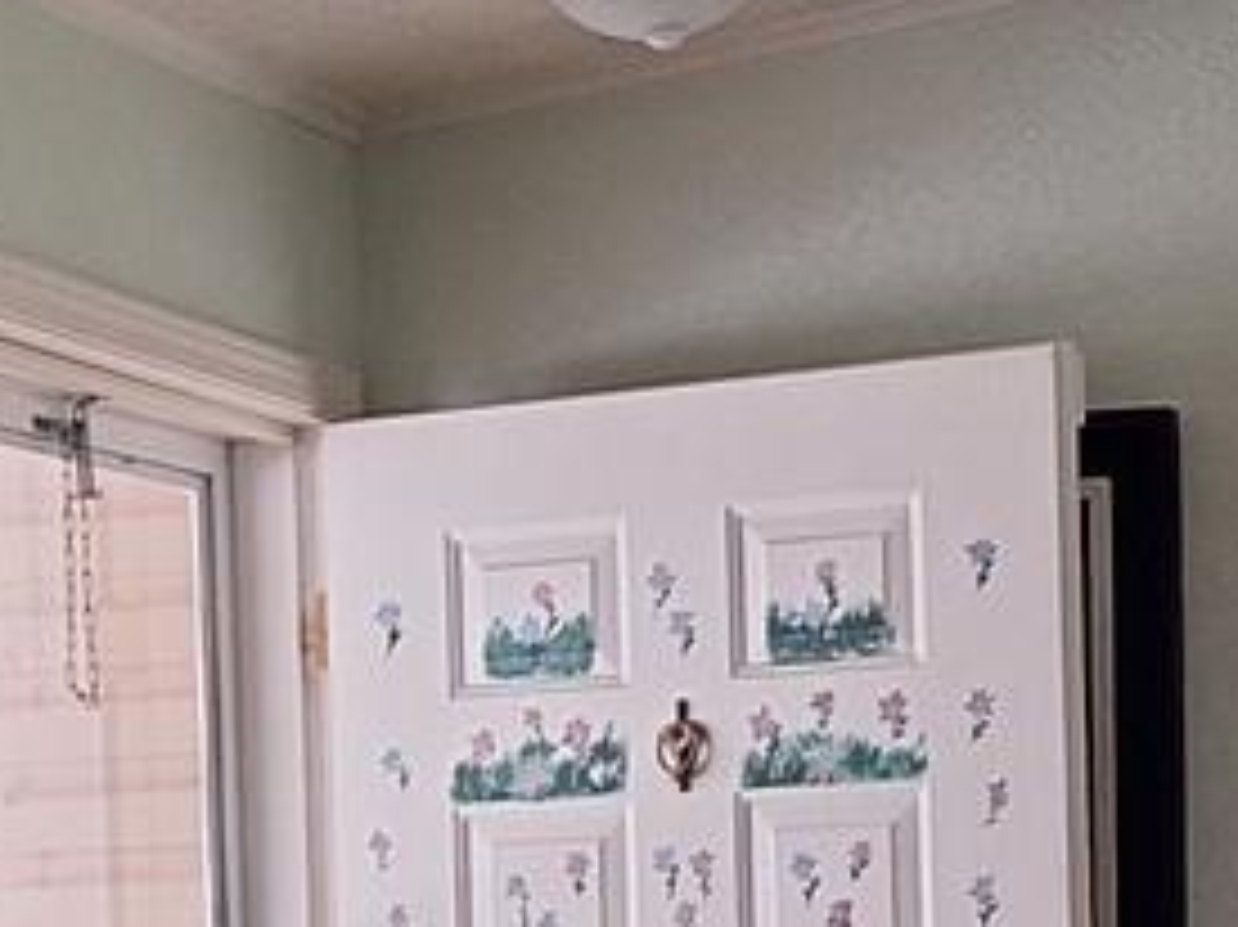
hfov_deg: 14.7
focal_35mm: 134
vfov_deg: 10.9
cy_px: 1116
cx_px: 833
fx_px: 4790
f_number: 1.8
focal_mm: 5.54
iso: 80
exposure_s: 1/40
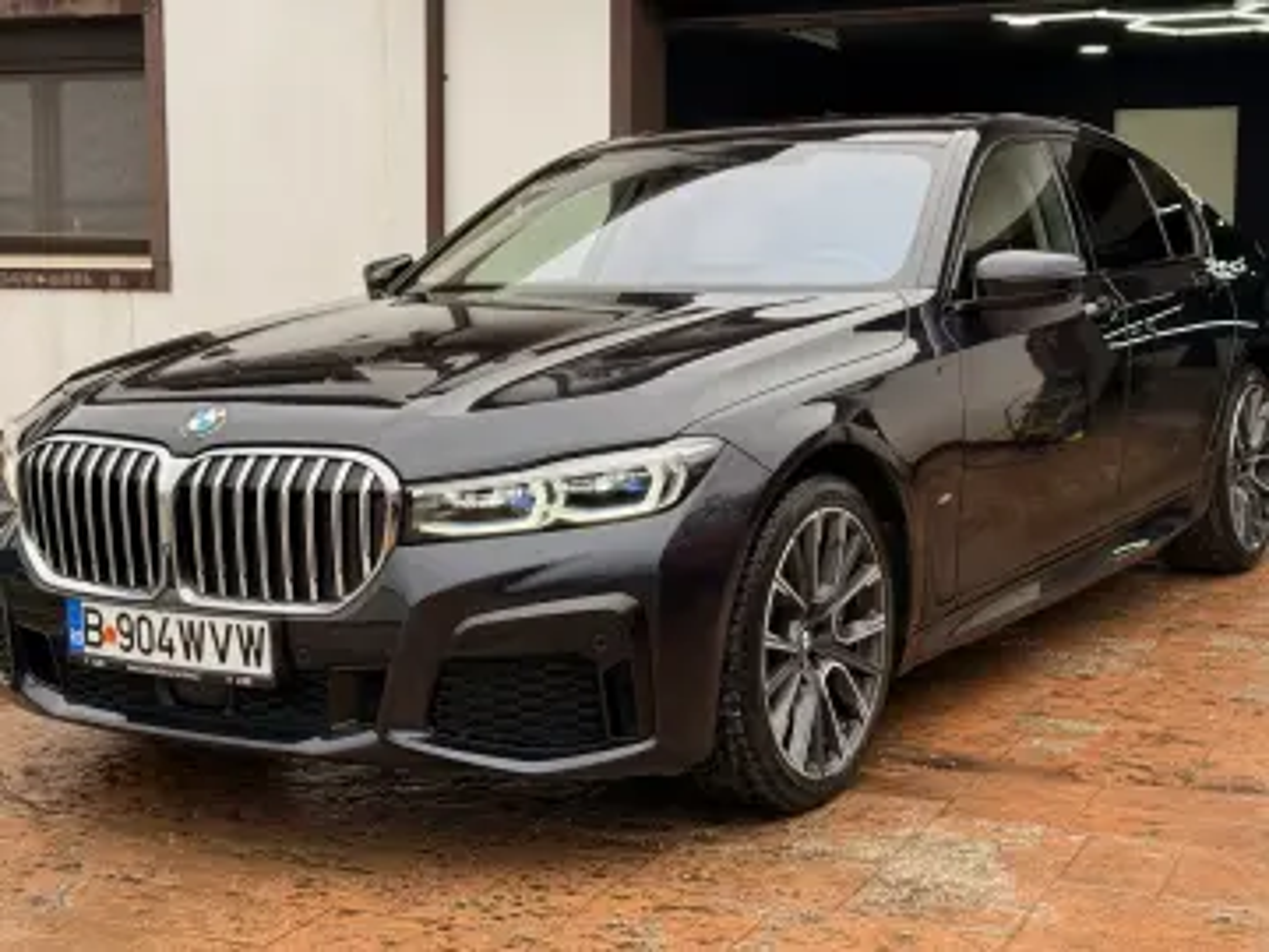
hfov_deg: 39.7
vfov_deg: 30.3
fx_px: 1760
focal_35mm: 48
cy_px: 476
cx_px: 634
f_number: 1.78
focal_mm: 6.76
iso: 80
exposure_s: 1/503
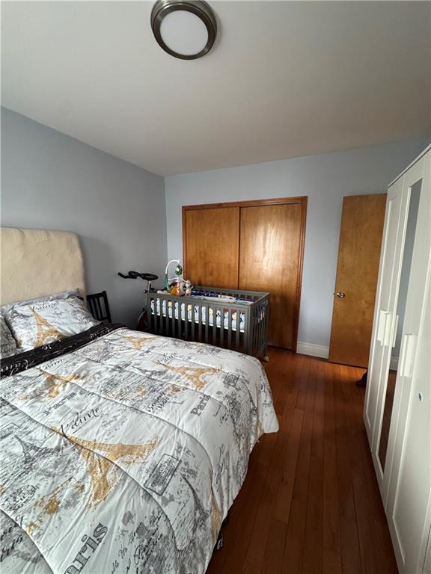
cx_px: 216
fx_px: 232
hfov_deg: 85.7
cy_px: 287
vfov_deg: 102.1
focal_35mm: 14
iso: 320
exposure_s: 1/60
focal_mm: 2.22
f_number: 2.2
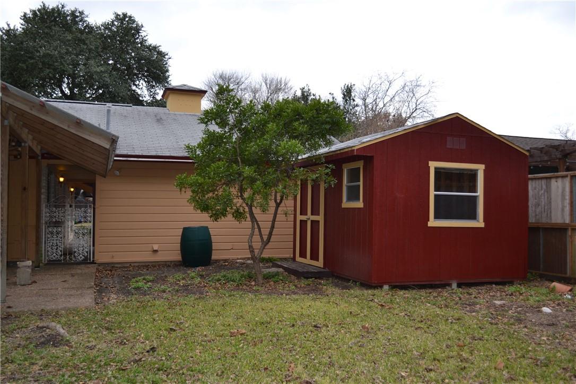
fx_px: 528
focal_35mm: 33
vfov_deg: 40.0
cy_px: 192
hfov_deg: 57.2
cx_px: 288
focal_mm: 22
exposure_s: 1/125
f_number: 4
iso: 100
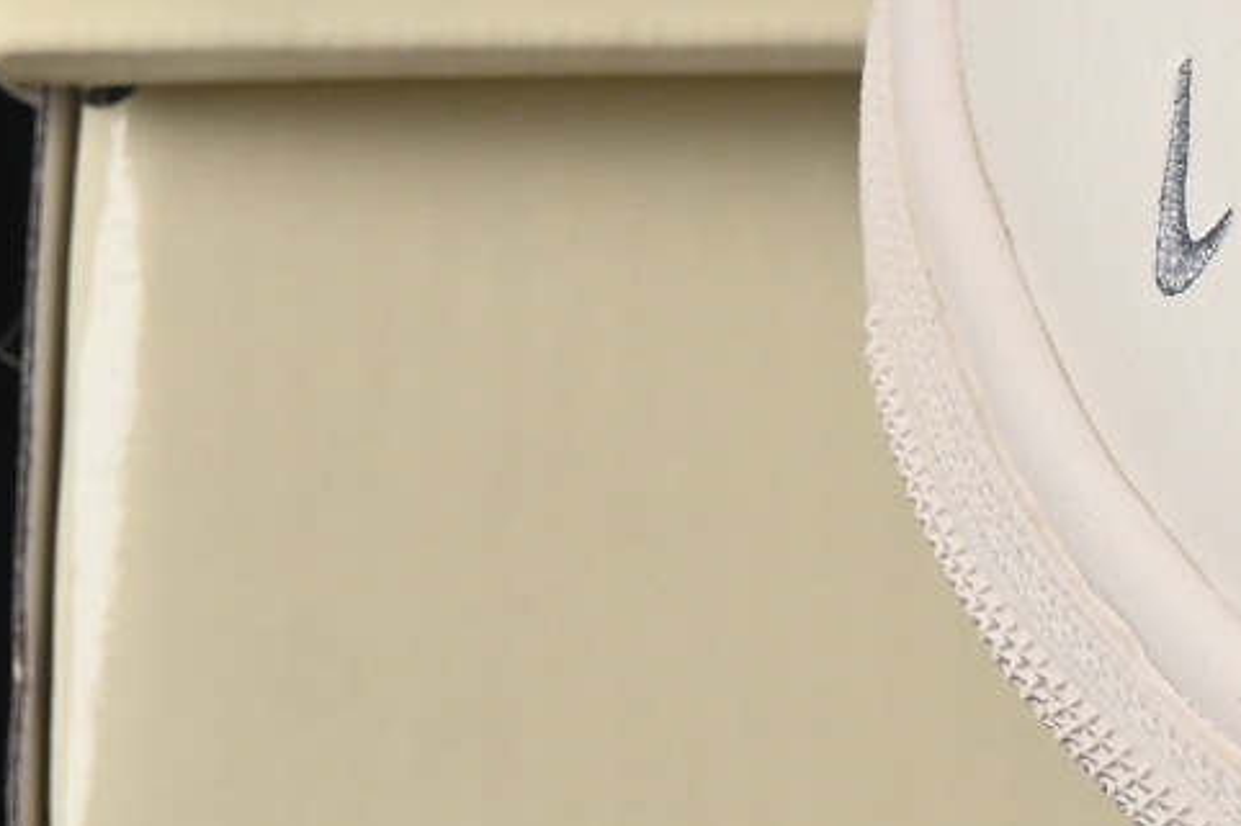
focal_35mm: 433
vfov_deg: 3.2
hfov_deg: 4.7
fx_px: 14921
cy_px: -353
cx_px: 2747
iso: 160
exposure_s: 1/80
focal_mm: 50
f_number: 8
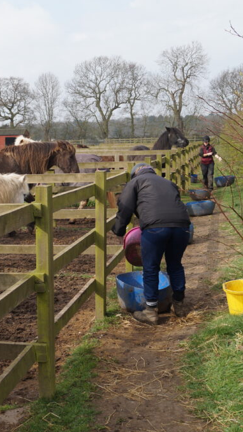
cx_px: 64
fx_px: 653
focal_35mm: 57
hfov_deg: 20.9
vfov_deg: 36.6
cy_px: 216
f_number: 5.6
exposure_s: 1/250
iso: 100
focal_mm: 24
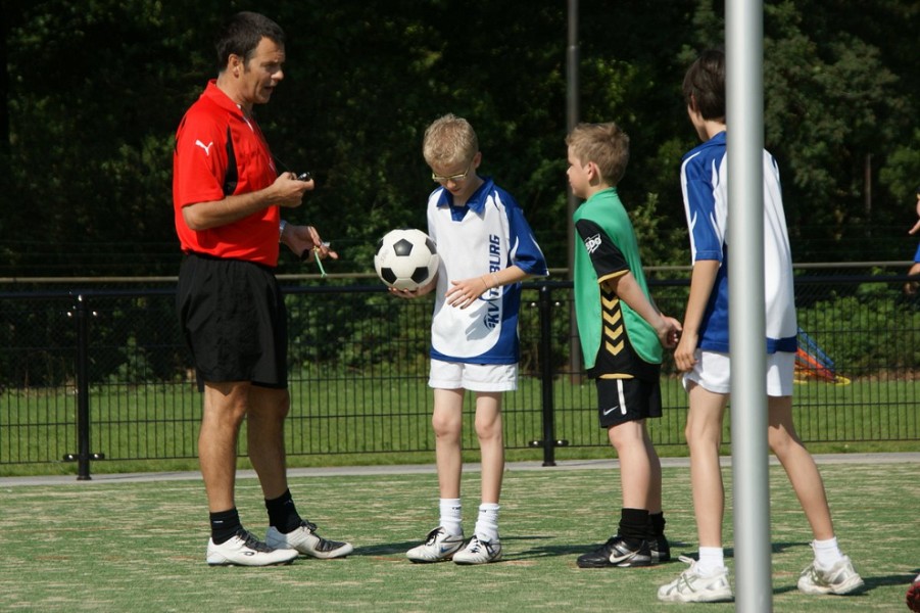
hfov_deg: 11.4
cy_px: 306
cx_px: 460
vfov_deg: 7.6
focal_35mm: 180
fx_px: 4598
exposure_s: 1/500
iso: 100
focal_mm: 120
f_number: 7.1
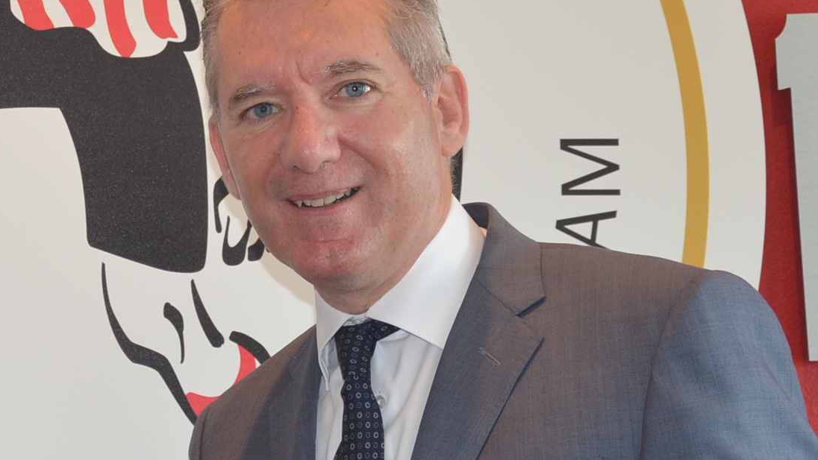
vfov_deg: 8.6
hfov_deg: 15.0
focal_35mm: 141
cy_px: 312
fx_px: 3059
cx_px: -10
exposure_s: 1/60
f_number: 4.5
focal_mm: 40
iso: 800
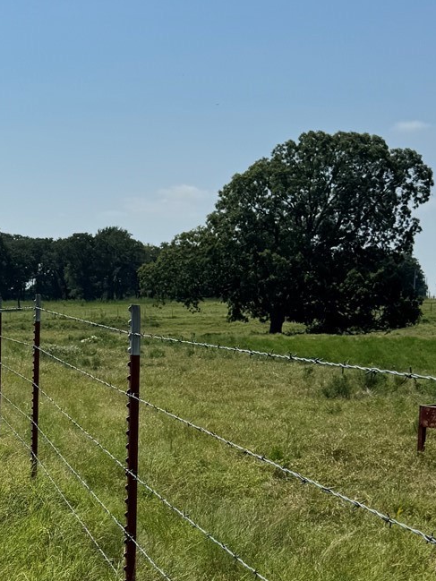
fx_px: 1192
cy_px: 441
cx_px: 11
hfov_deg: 20.2
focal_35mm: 71
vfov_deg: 27.0
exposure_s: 1/9009
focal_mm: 6.76
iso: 80
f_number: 1.78
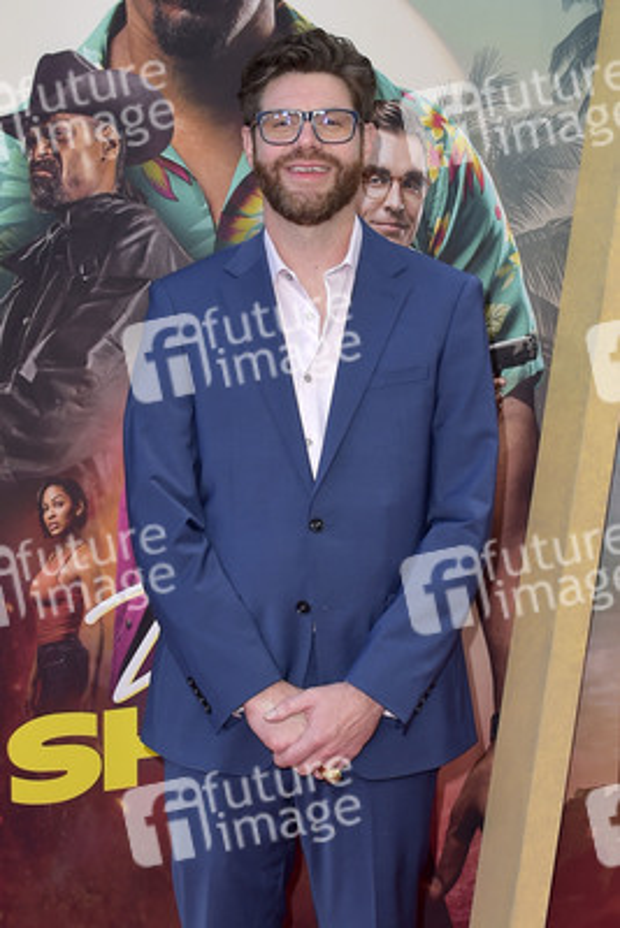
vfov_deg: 50.7
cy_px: 464
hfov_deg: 35.1
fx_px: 981
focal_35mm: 38
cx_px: 310
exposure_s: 1/250
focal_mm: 38
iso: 500
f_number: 5.6
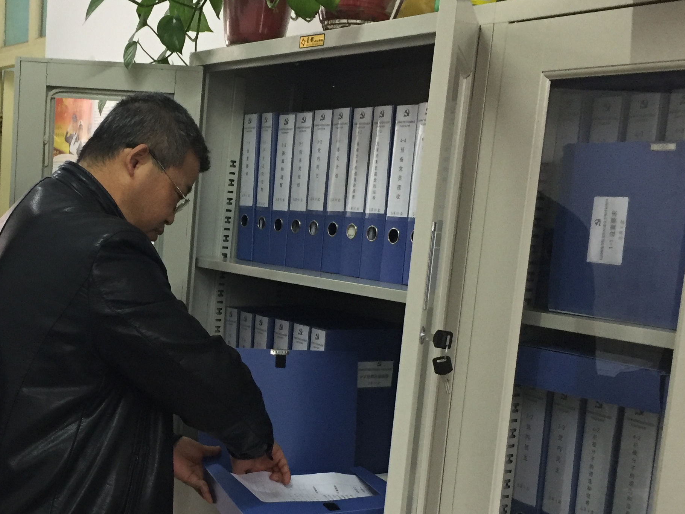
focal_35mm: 52
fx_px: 1029
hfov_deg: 35.8
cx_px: 153
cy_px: 348
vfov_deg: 27.8
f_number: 2.2
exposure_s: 1/33
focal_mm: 4.15
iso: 200
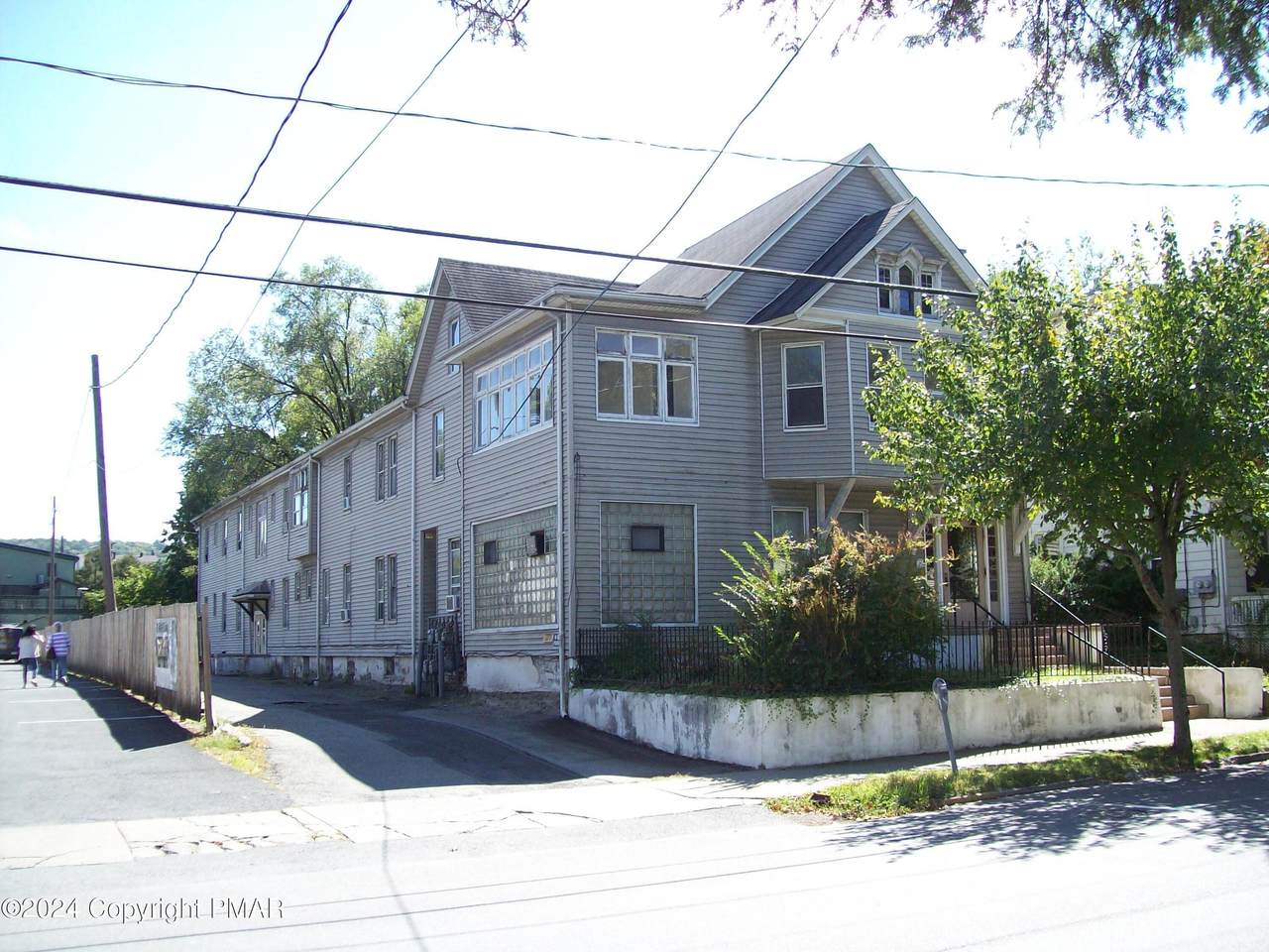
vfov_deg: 39.7
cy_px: 476
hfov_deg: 51.4
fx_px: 1320
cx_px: 634
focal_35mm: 36
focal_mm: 6
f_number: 2.7
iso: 80
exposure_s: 1/399
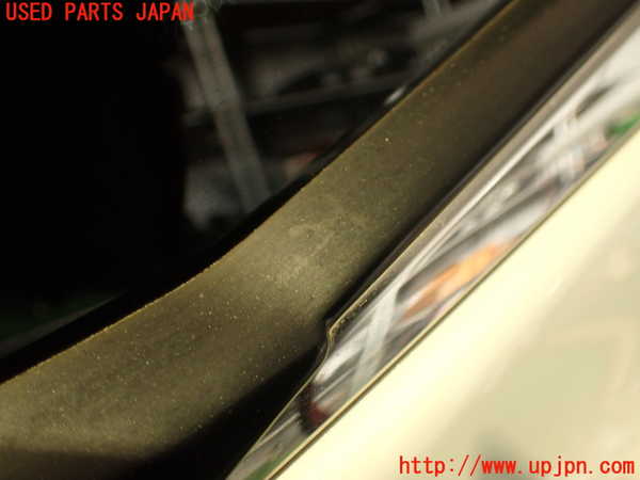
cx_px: 320
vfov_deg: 44.2
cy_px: 240
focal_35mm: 32
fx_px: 592
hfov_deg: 56.8
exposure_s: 1/30
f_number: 2.4
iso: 320
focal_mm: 5.79
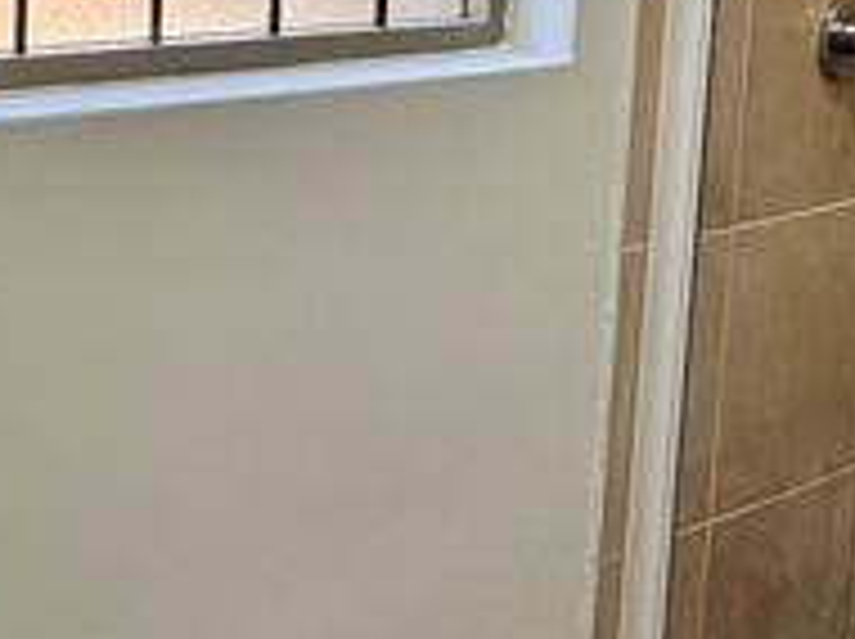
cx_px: -63
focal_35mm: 59
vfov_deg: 23.1
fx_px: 1455
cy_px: -86
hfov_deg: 29.8
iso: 50
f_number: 2.2
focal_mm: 2.22
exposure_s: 1/99
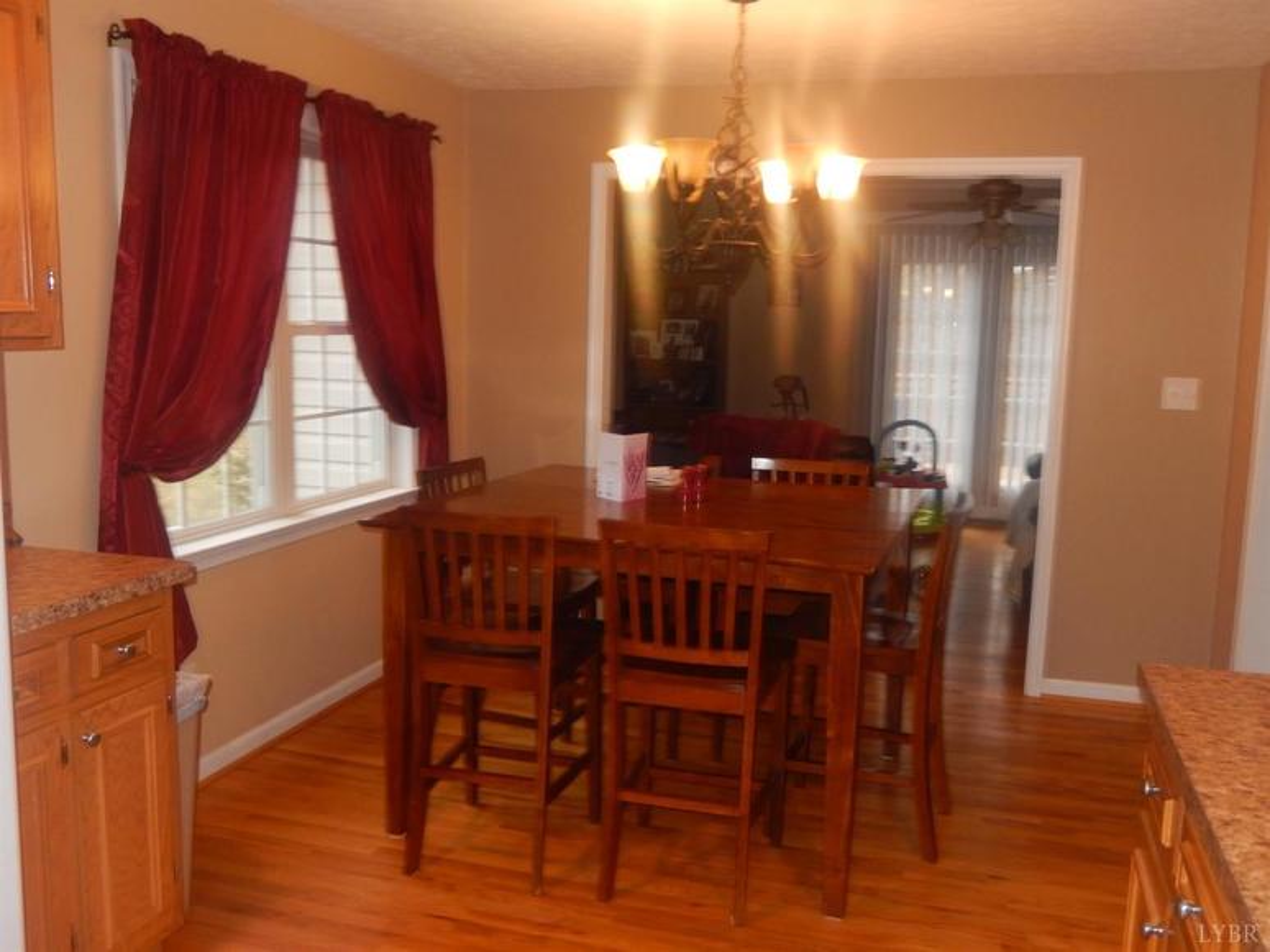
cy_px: 476
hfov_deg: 56.8
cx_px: 635
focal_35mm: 32
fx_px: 1174
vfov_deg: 44.1
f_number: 3.8
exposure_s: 1/30
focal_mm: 5.7
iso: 320
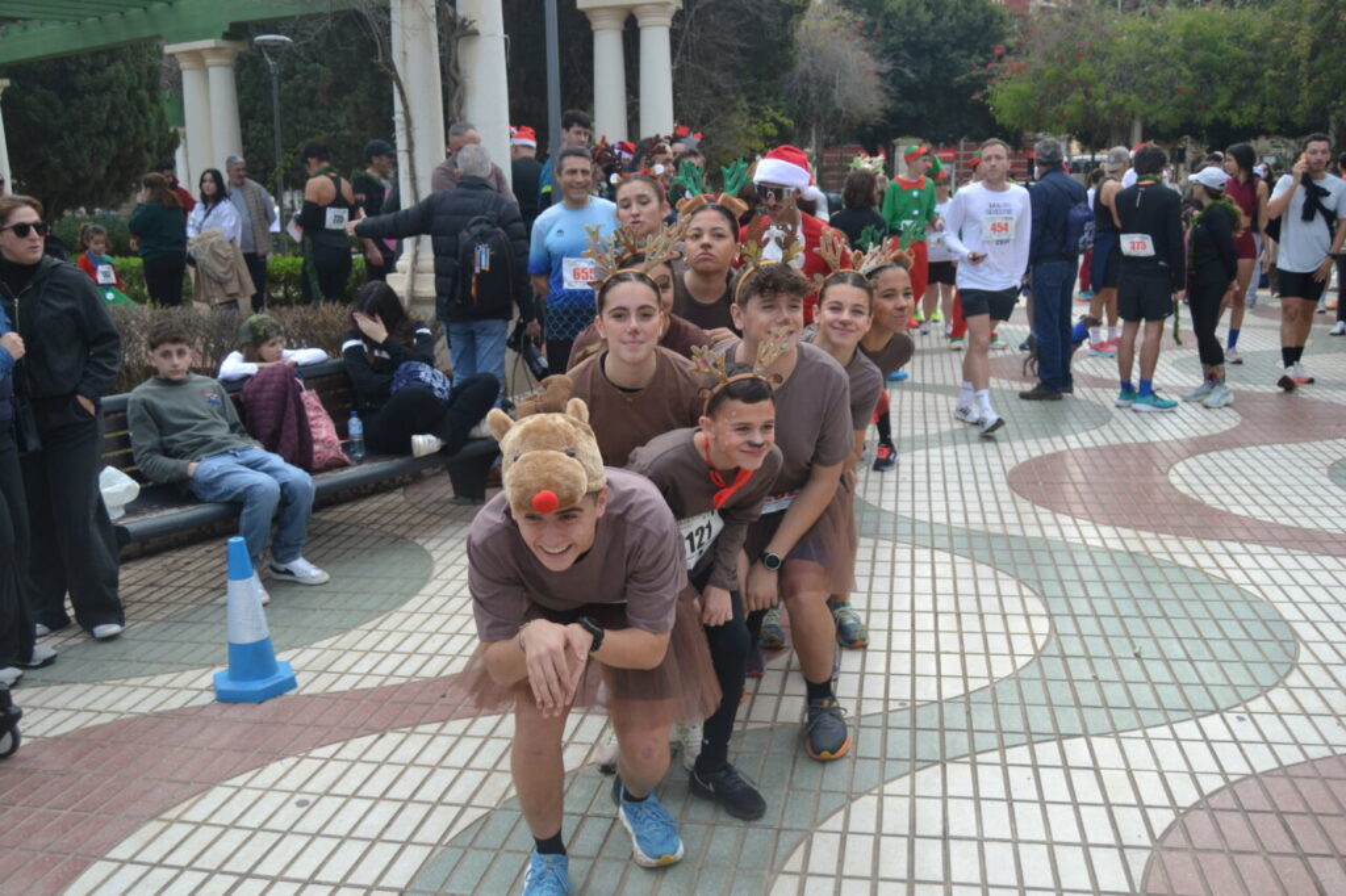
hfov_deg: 57.2
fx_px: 1233
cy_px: 448
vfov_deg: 39.9
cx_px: 673
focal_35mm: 33
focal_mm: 22
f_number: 4
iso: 400
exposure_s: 1/800
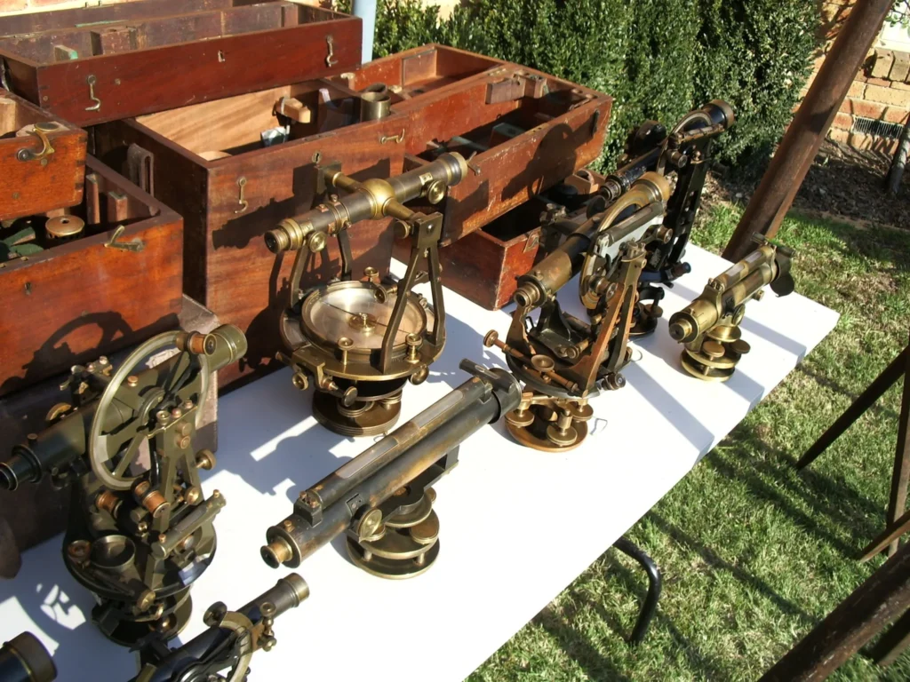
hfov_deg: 52.6
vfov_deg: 40.7
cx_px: 455
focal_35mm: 35
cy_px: 341
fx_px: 920
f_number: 4.3
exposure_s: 1/200
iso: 50
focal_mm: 5.8
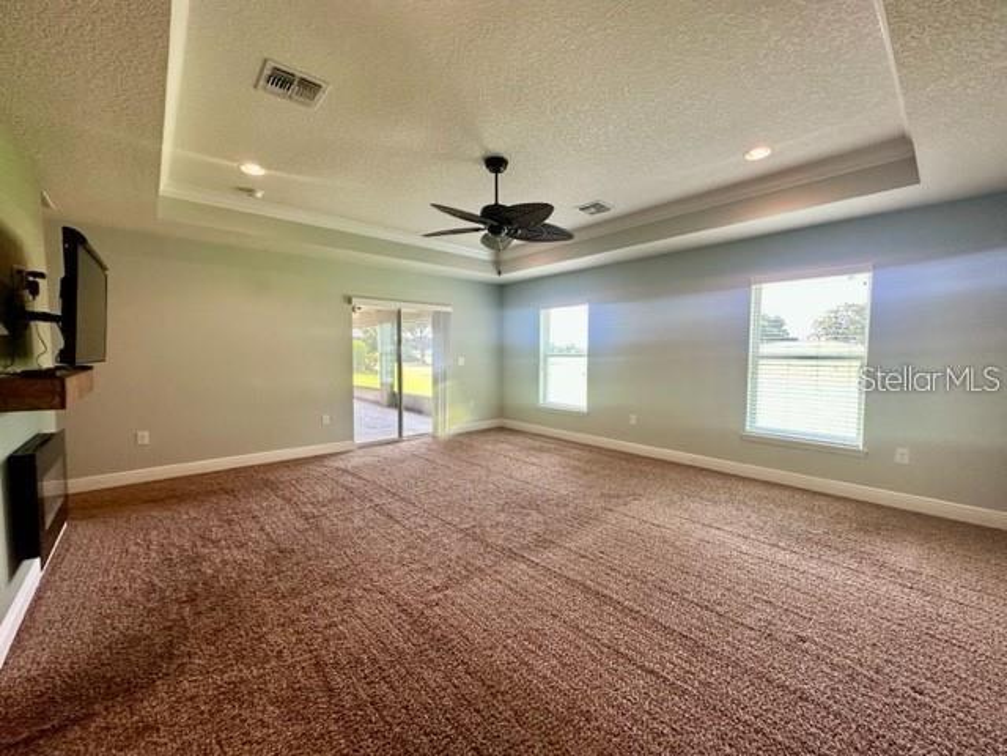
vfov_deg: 85.7
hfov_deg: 102.1
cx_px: 504
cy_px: 378
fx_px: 407
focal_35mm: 14
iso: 160
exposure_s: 1/120
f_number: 2.2
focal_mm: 2.22
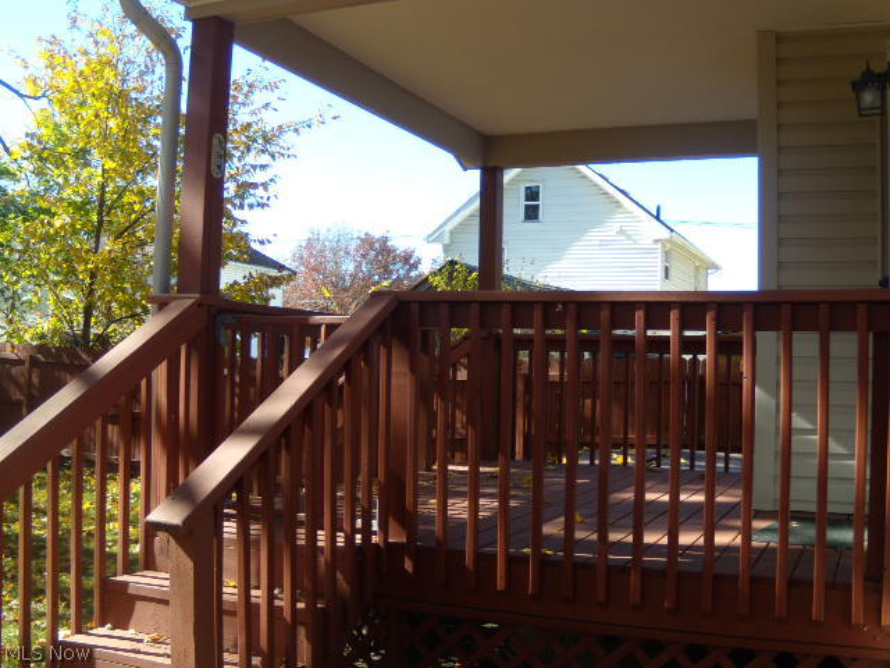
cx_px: 445
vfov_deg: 39.7
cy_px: 334
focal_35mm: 36
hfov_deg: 51.4
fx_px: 926
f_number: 3.6
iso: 80
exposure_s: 1/160
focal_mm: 6.4
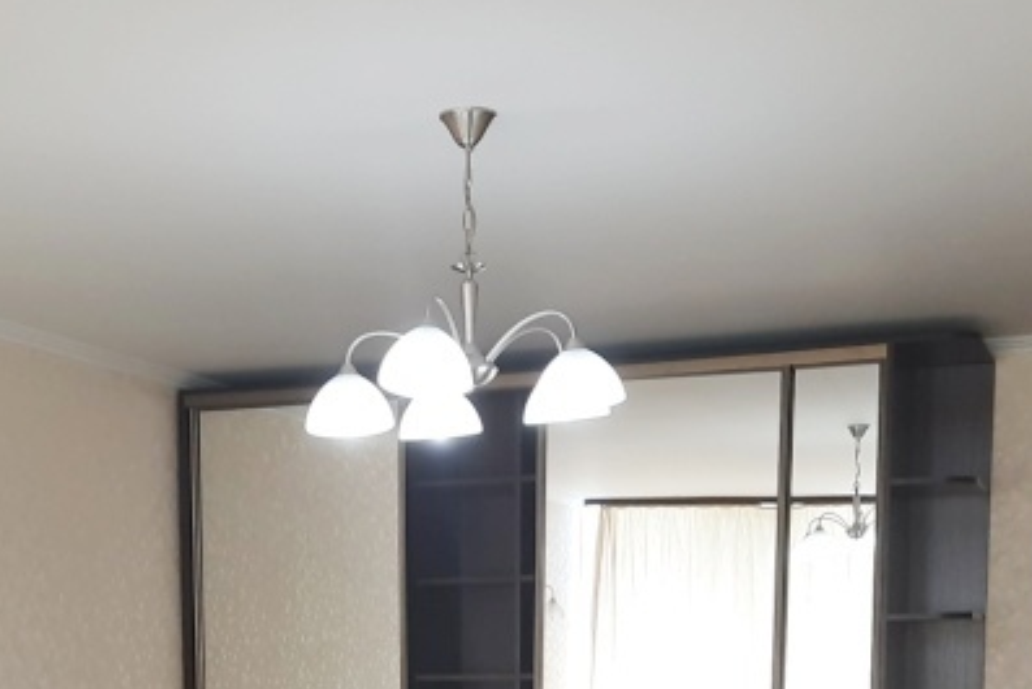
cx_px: 359
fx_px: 1921
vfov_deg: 18.8
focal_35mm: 67
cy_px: 905
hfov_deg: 29.9
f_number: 2
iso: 64
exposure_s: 1/50
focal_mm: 4.6
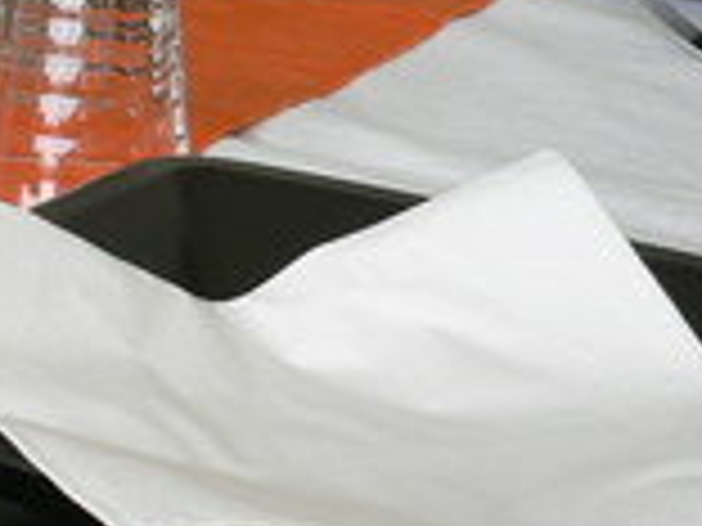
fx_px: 2271
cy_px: 169
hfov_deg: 16.3
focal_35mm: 112
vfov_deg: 13.2
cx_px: -297
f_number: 2.8
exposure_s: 1/100
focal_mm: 5.8
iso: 80
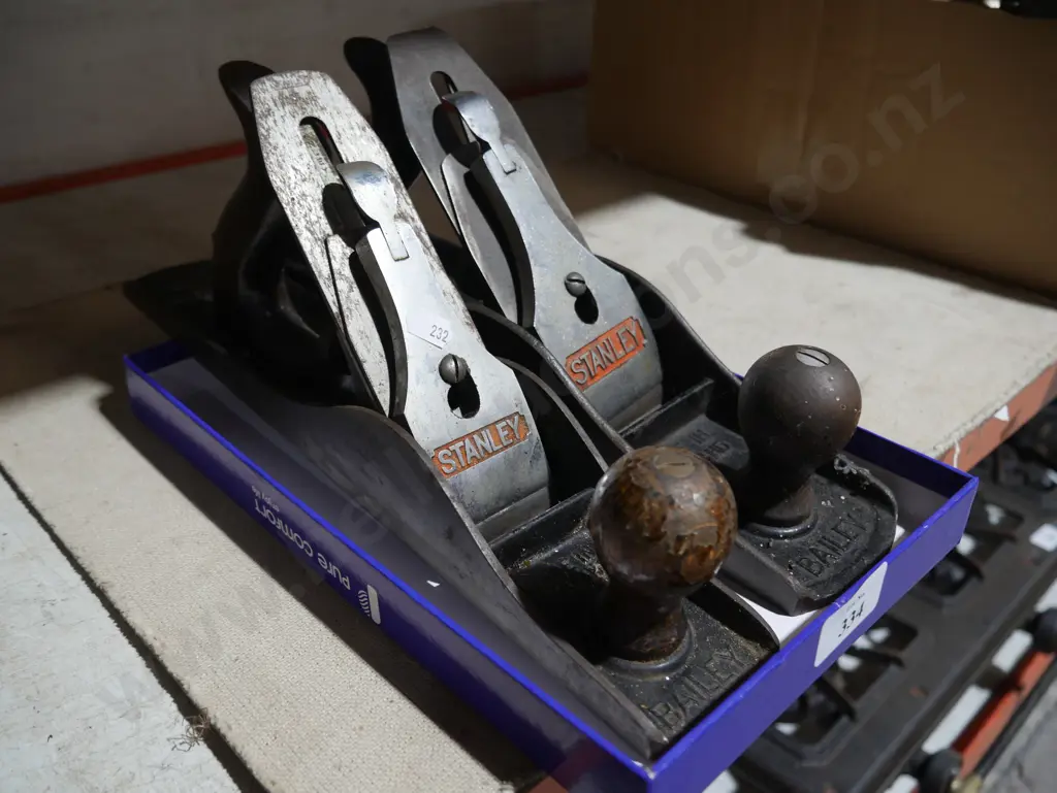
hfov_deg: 59.9
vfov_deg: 46.8
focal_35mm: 30
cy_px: 396
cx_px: 528
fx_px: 916
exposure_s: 1/60
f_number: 3.6
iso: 400
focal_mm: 15
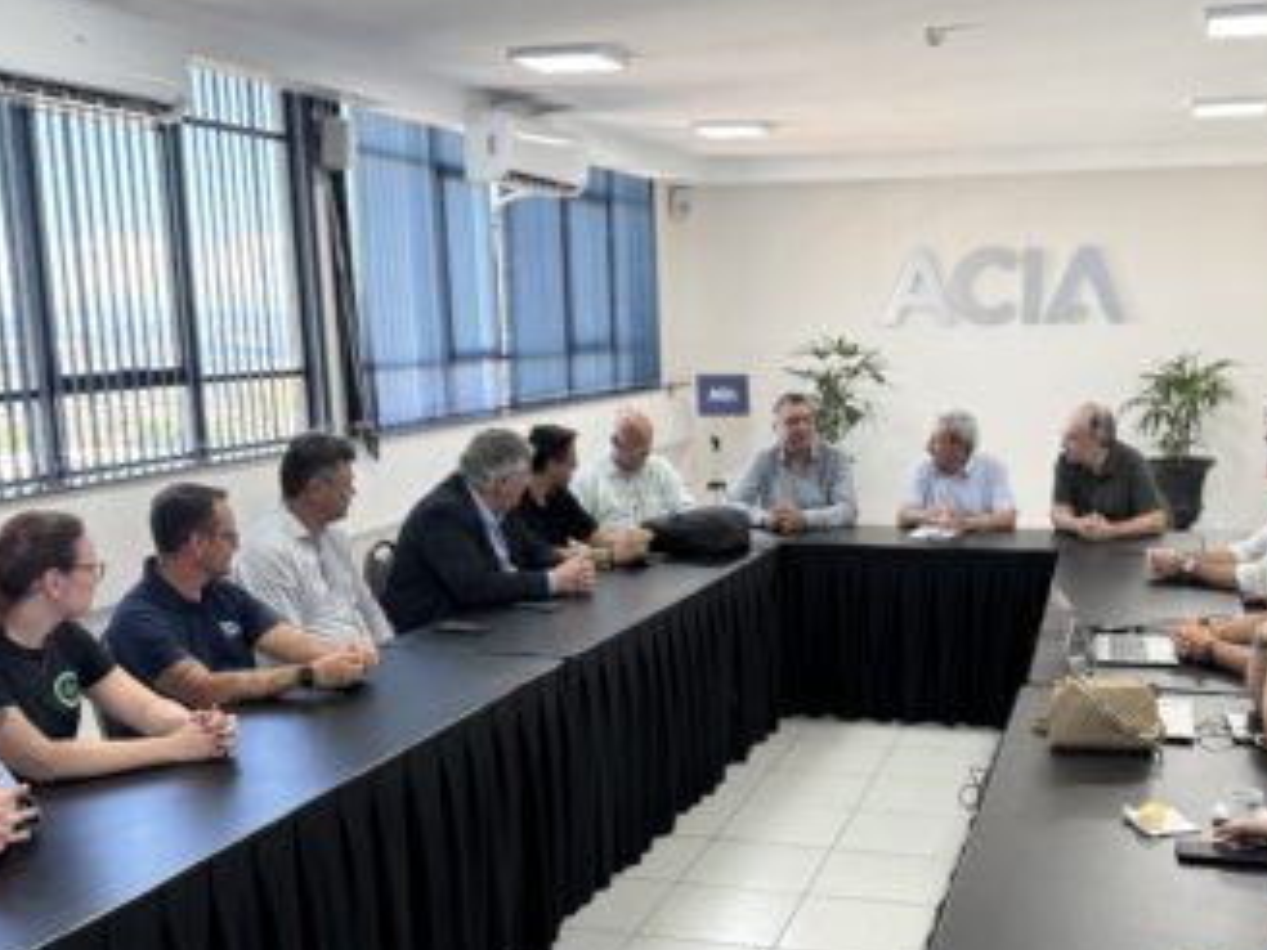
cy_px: 610
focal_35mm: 41
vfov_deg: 34.9
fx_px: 1501
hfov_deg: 45.6
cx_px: 738
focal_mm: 6.76
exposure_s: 1/120
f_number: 1.78
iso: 160
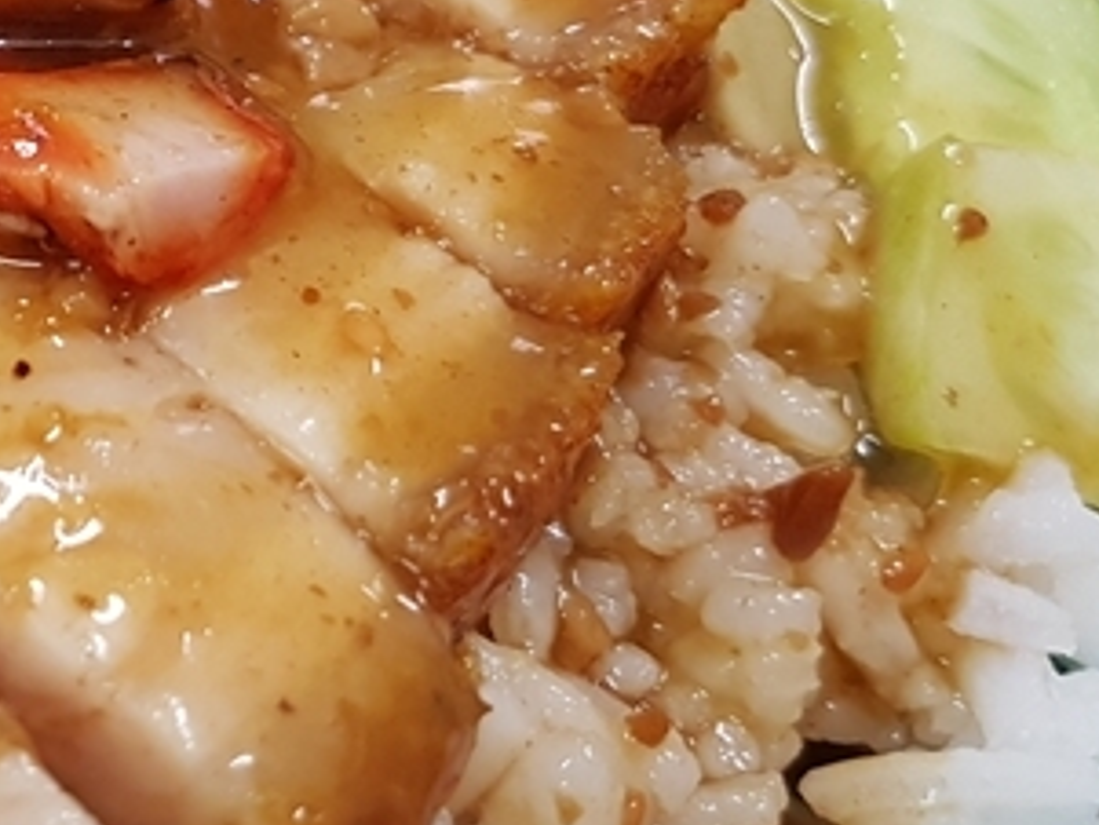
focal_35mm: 69
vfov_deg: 21.2
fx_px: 2192
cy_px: 237
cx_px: -146
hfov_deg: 25.8
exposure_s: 1/25
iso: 160
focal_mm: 4.2
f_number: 1.7
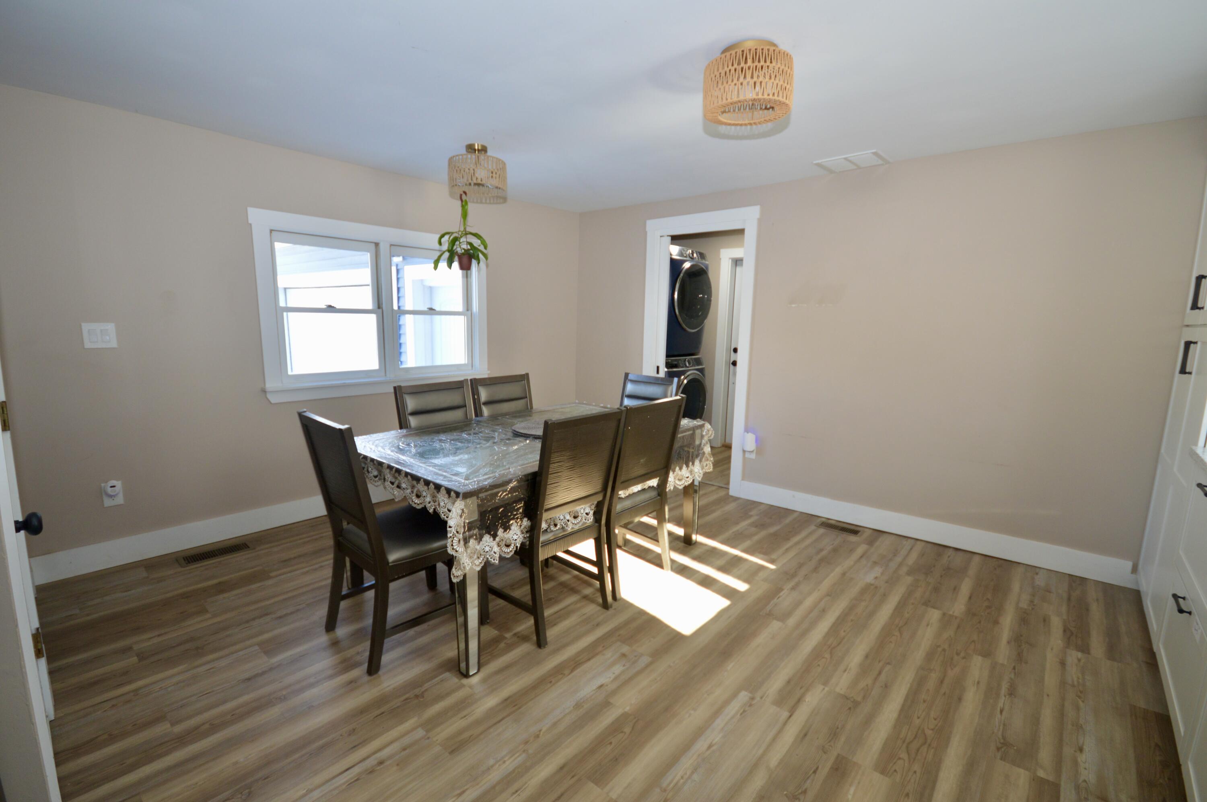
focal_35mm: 15
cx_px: 604
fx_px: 502
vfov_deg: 77.2
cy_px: 401
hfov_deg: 100.4
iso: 400
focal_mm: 10
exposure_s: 1/80
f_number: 4.5
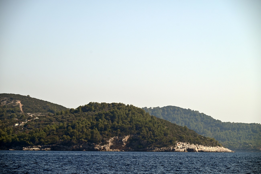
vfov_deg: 11.0
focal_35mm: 125
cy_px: 87
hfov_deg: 16.4
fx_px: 906
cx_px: 130
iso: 100
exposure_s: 1/800
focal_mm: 125
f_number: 7.1
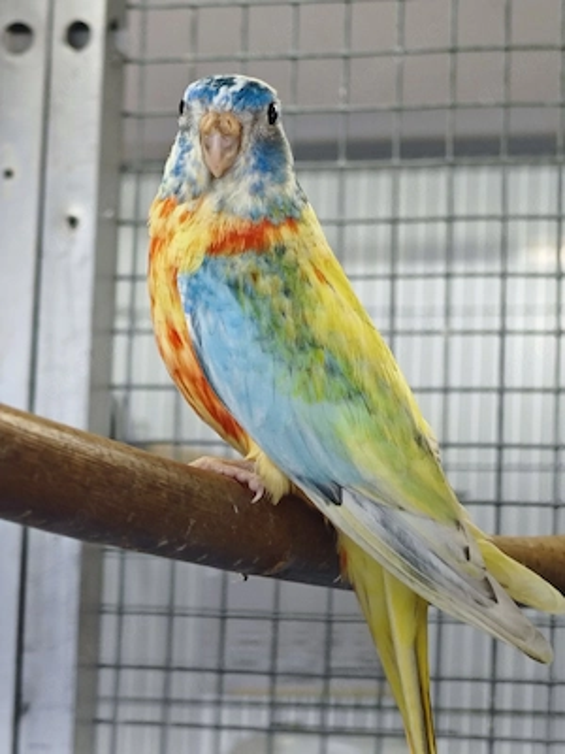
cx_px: 282
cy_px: 377
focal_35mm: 75
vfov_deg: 26.0
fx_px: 1632
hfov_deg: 19.6
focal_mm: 10
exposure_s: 1/161
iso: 800
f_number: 2
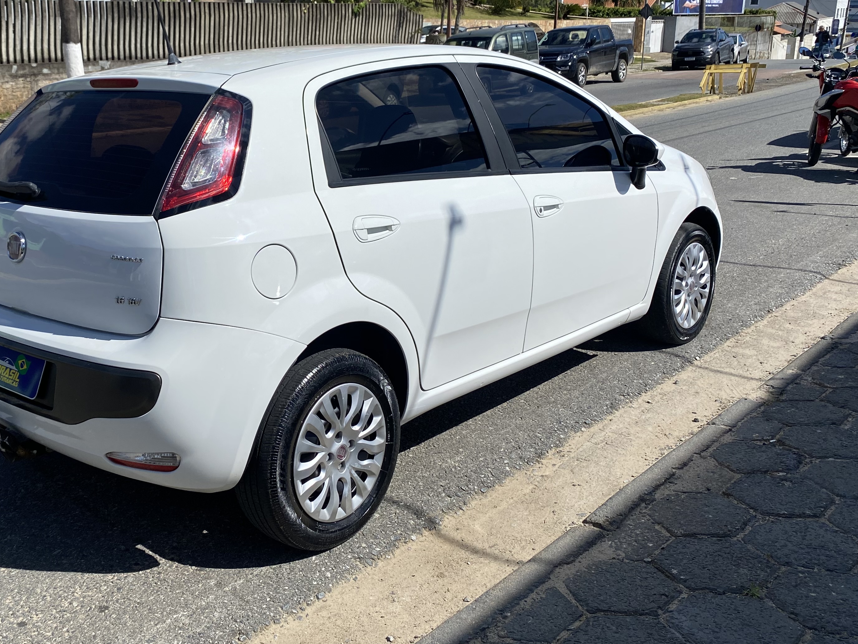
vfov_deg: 37.5
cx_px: 299
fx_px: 942
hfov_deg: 48.3
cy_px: 252
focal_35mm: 38
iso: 32
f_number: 1.8
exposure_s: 1/5495
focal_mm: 4.25
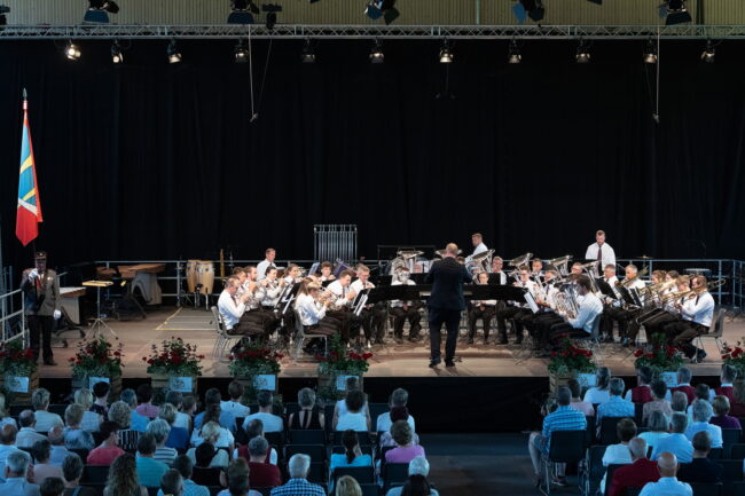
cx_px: 372
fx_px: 1448
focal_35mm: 70
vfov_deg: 19.4
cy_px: 248
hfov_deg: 28.9
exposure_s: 1/125
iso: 4000
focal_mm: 70
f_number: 8
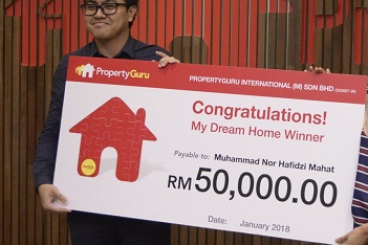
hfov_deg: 22.8
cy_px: 126
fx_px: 910
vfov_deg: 15.4
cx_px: 231
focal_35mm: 89
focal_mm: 48
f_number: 6.3
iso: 5000
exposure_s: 1/200
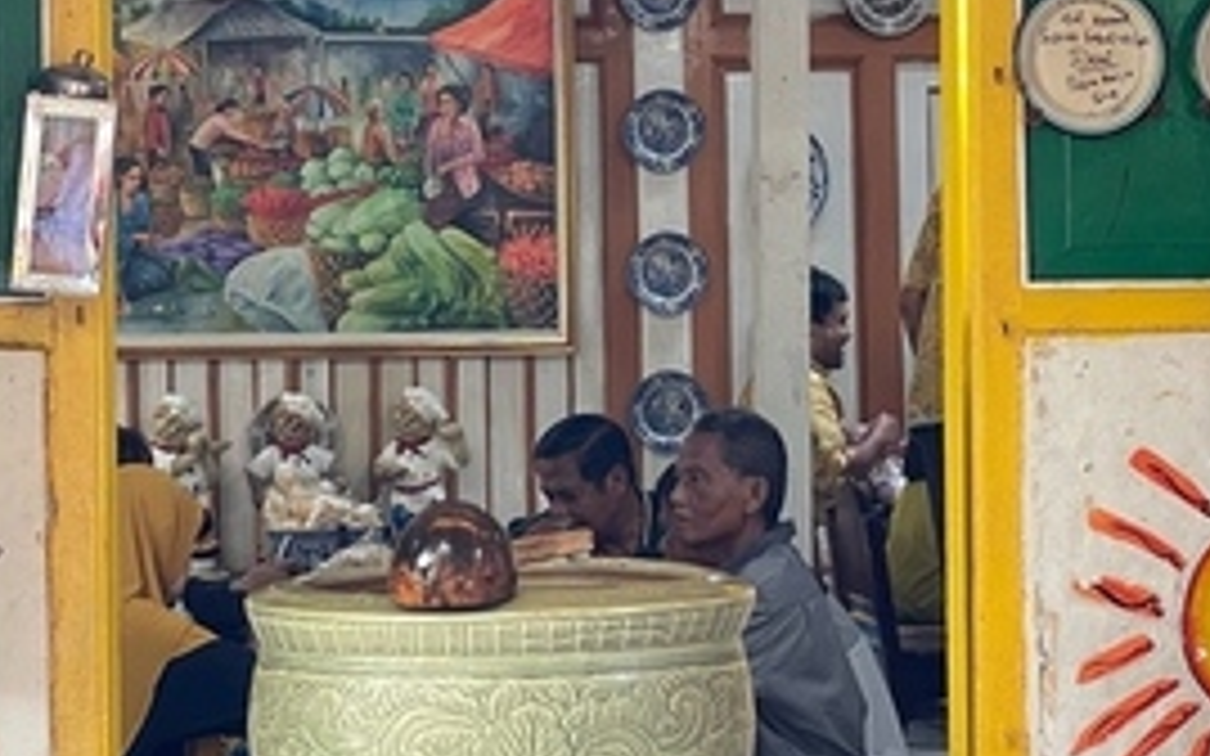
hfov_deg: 18.0
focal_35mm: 116
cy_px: 191
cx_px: 470
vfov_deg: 11.3
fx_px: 3824
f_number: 2
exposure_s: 1/99
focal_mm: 6
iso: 125
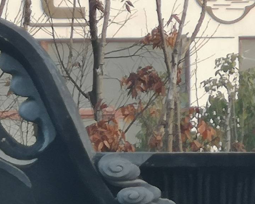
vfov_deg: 3.4
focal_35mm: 458
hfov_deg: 4.2
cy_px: 227
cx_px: -21
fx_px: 3457
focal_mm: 7.48
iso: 50
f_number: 2.4
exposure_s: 1/151
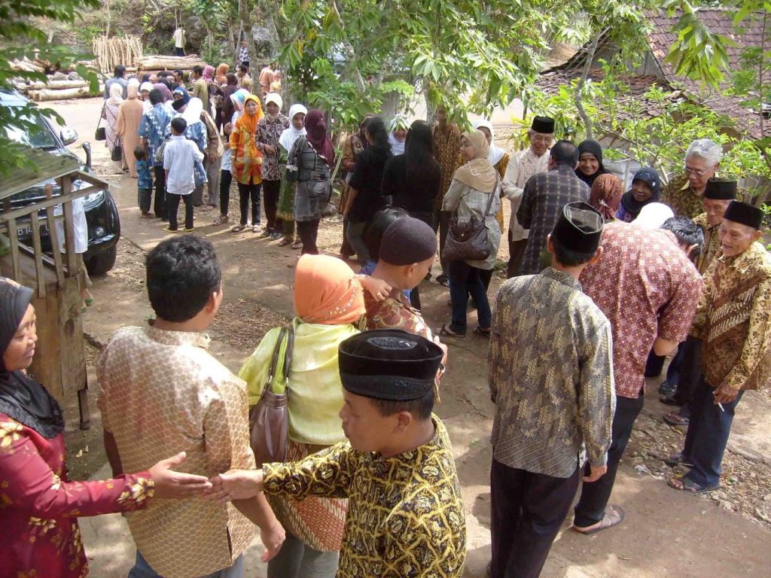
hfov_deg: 52.6
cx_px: 386
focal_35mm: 35
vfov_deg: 40.7
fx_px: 780
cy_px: 289
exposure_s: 1/350
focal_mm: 5.8
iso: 80
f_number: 2.8
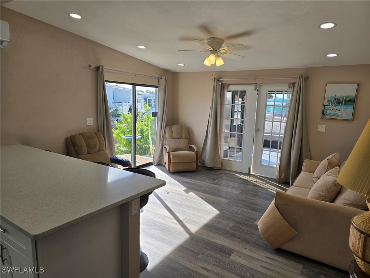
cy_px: 139
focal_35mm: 23
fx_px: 246
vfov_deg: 58.9
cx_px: 185
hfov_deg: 73.9
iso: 12
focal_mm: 6.3
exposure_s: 1/236
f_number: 1.7
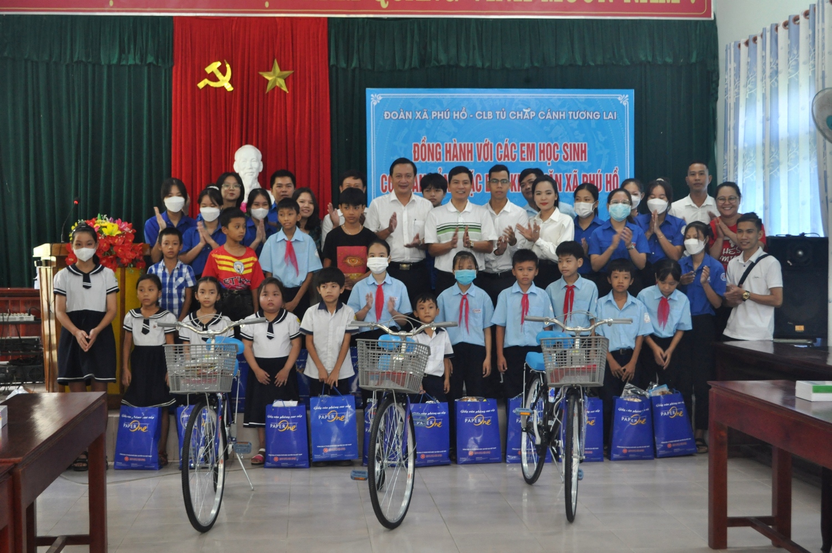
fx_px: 1212
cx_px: 416
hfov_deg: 37.9
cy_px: 276
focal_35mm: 52
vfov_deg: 25.7
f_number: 5
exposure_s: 1/40
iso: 800
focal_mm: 35
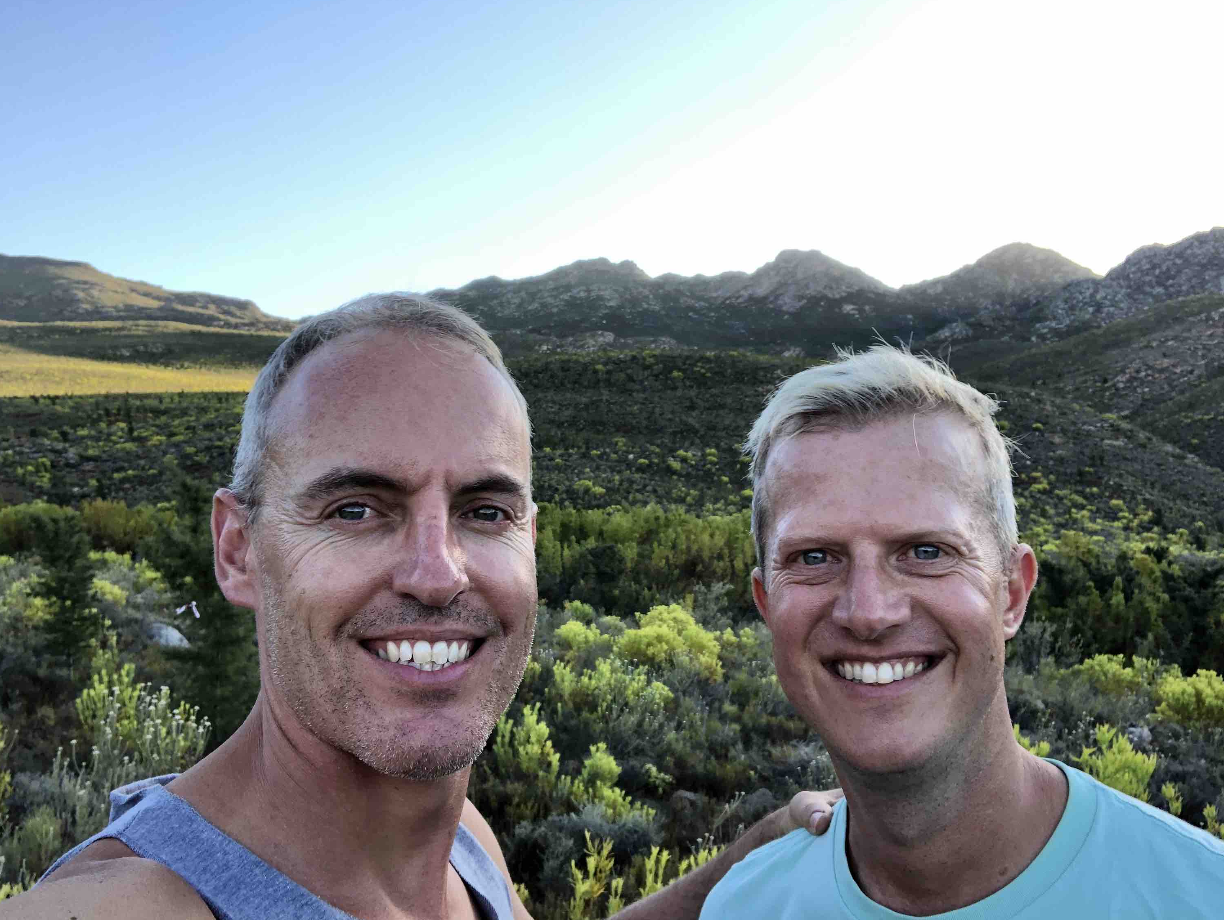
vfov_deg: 43.0
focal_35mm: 33
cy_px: 456
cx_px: 595
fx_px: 1168
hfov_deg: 55.3
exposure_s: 1/120
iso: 40
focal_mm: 2.87
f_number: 2.2
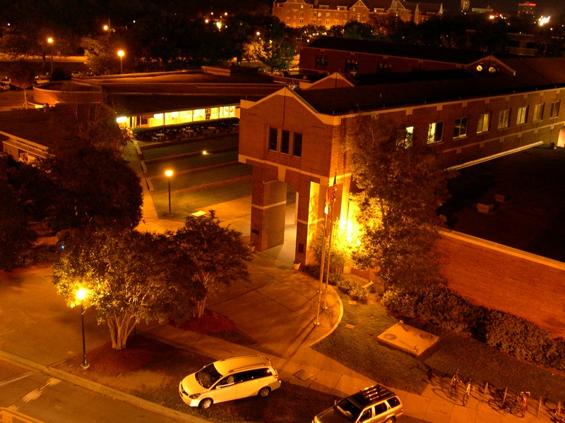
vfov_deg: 37.7
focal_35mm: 38
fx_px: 620
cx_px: 282
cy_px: 212
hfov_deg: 49.0
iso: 400
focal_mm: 8
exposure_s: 1/1.3
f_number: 2.8
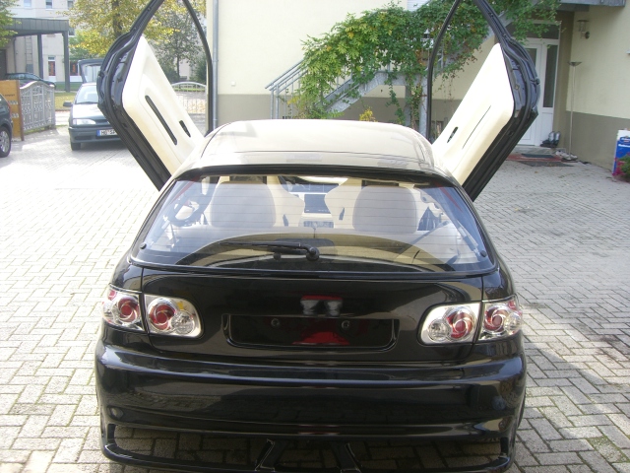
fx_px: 692
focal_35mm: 38
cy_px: 236
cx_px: 315
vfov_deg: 37.7
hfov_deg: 49.0
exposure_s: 1/200
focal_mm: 6.2
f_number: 2.7
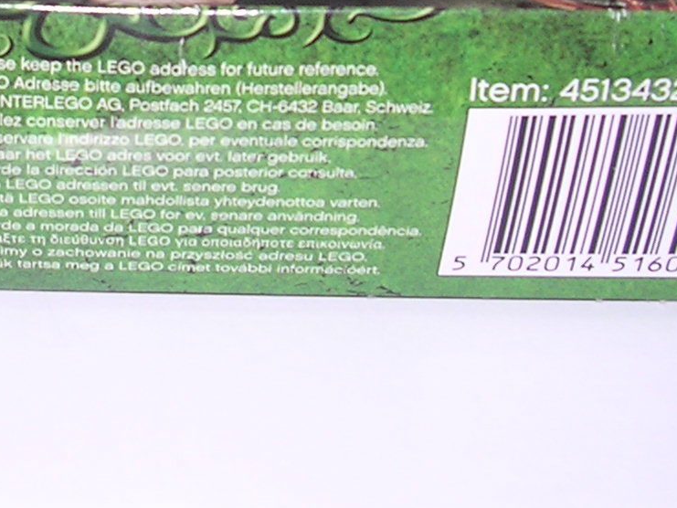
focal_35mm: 105
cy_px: -81
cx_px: -79
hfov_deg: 18.0
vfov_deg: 13.7
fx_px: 2054
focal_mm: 5.8
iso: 100
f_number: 2.8
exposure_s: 1/60.1
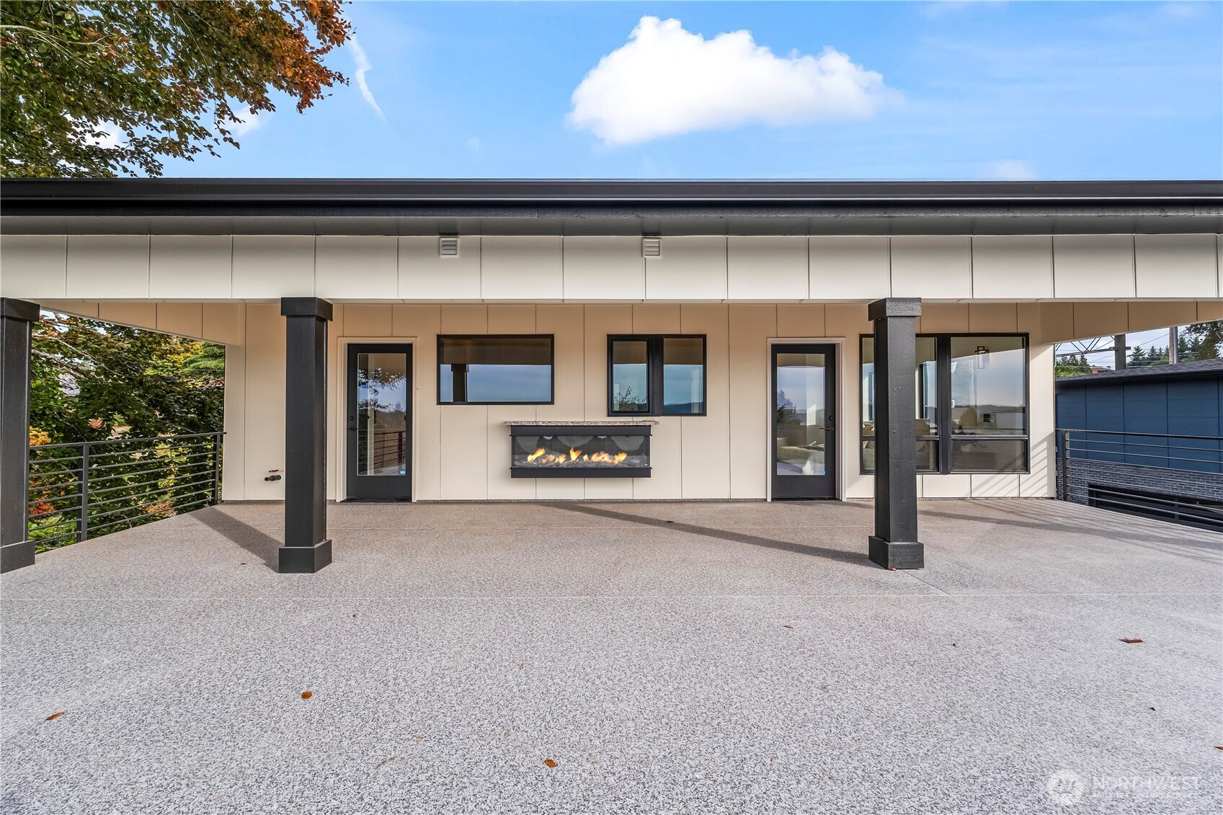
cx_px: 612
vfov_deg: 81.2
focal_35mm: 14
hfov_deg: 104.3
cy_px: 408
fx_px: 476
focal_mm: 14
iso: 500
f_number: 7.1
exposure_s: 1/250
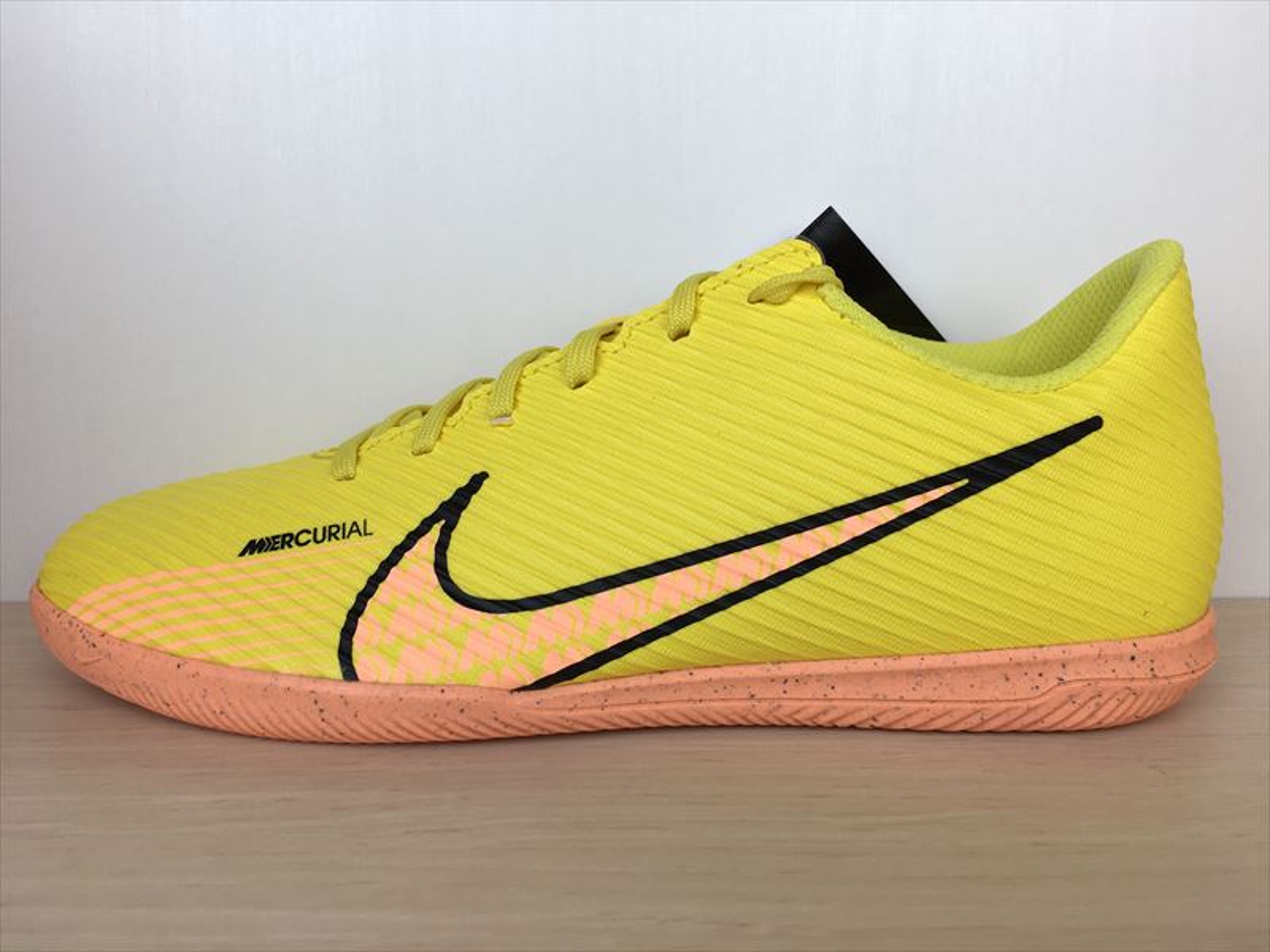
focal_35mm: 29
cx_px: 635
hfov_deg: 61.7
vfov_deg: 48.2
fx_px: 1064
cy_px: 476
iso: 25
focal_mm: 4.15
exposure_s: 1/151
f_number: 2.2
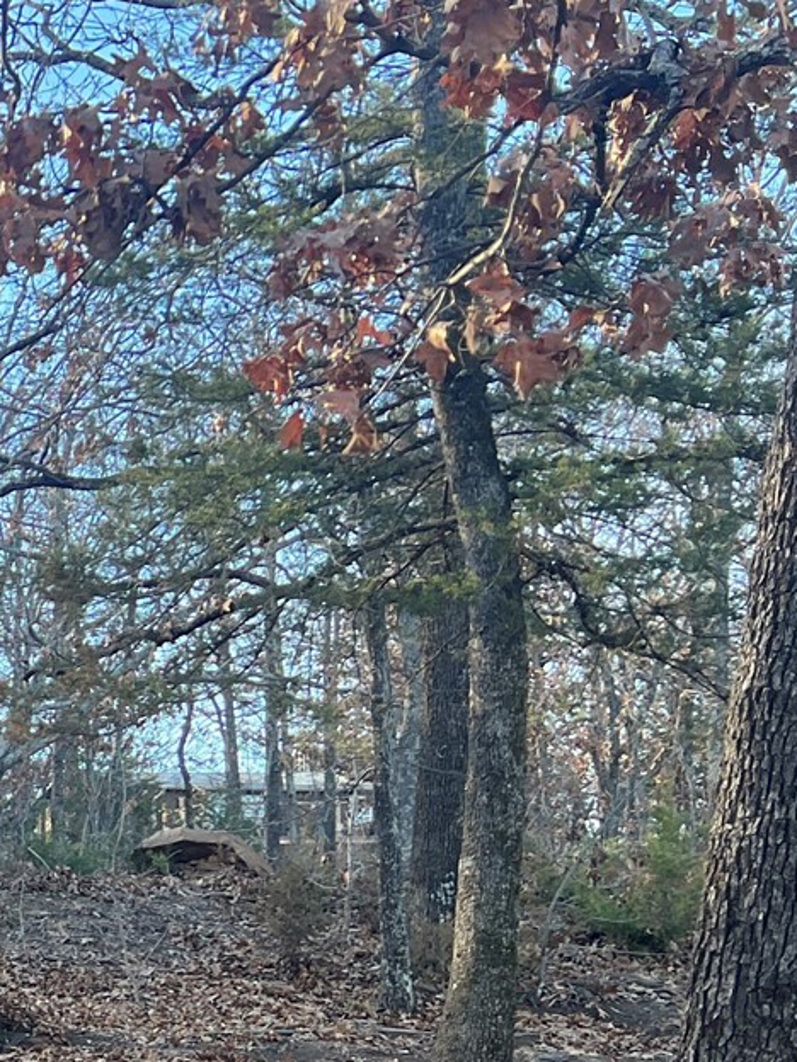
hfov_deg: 15.2
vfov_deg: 23.0
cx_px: -763
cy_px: 1171
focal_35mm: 80
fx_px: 2456
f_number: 1.5
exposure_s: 1/298
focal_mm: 5.7
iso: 50
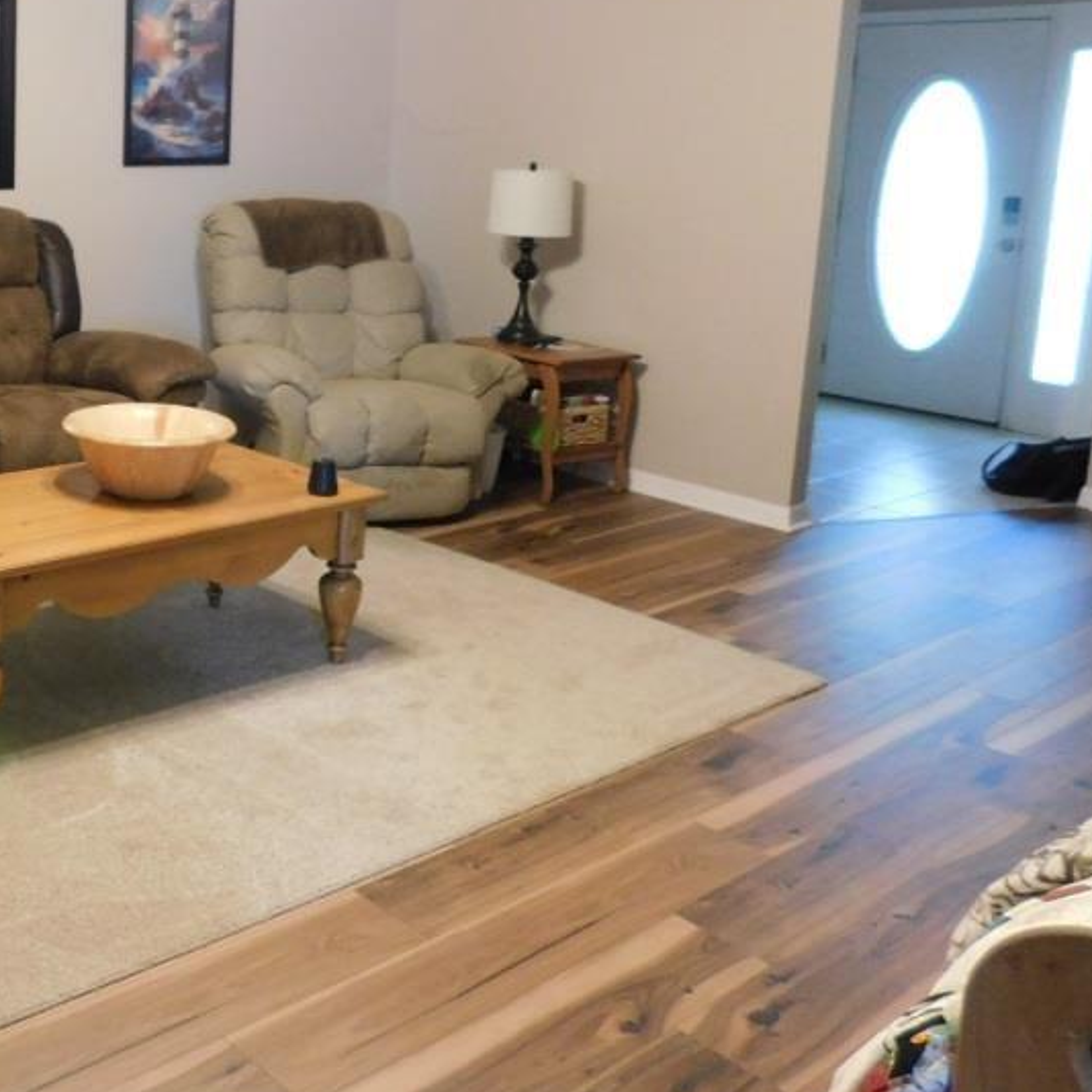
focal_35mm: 39
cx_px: 59
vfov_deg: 42.0
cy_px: 331
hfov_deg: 39.0
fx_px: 1392
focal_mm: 4
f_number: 3
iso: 400
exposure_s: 1/10
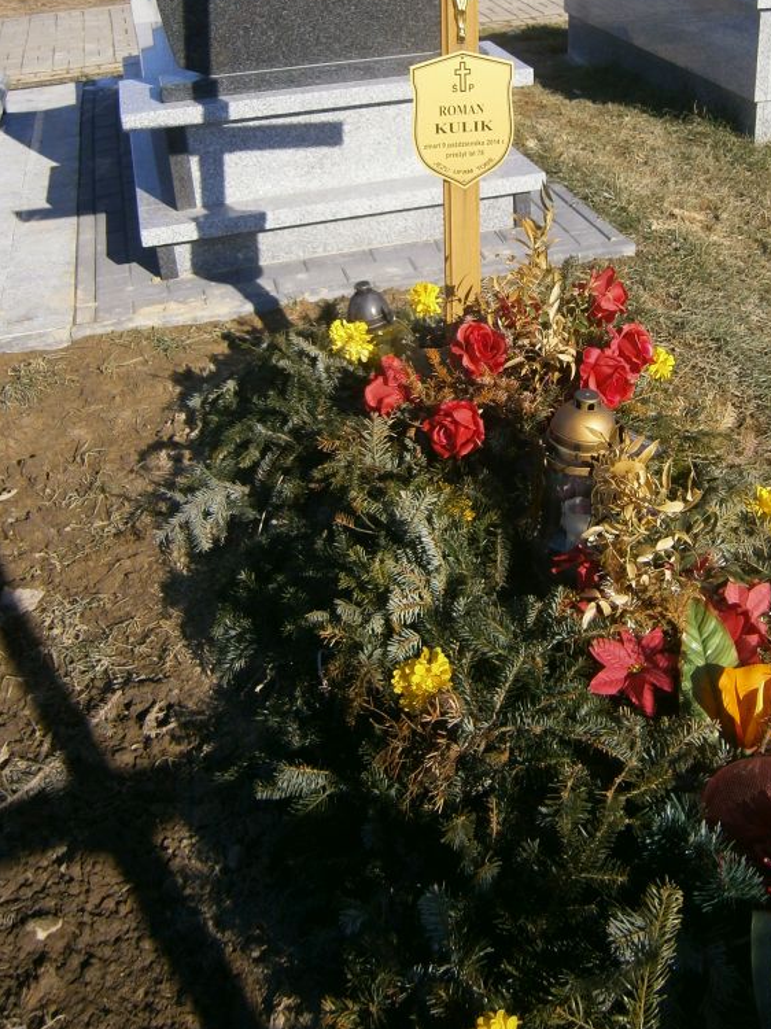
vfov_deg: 49.0
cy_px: 316
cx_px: 482
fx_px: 1099
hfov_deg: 38.4
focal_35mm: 37
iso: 80
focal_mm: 4.7
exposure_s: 1/200
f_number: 8
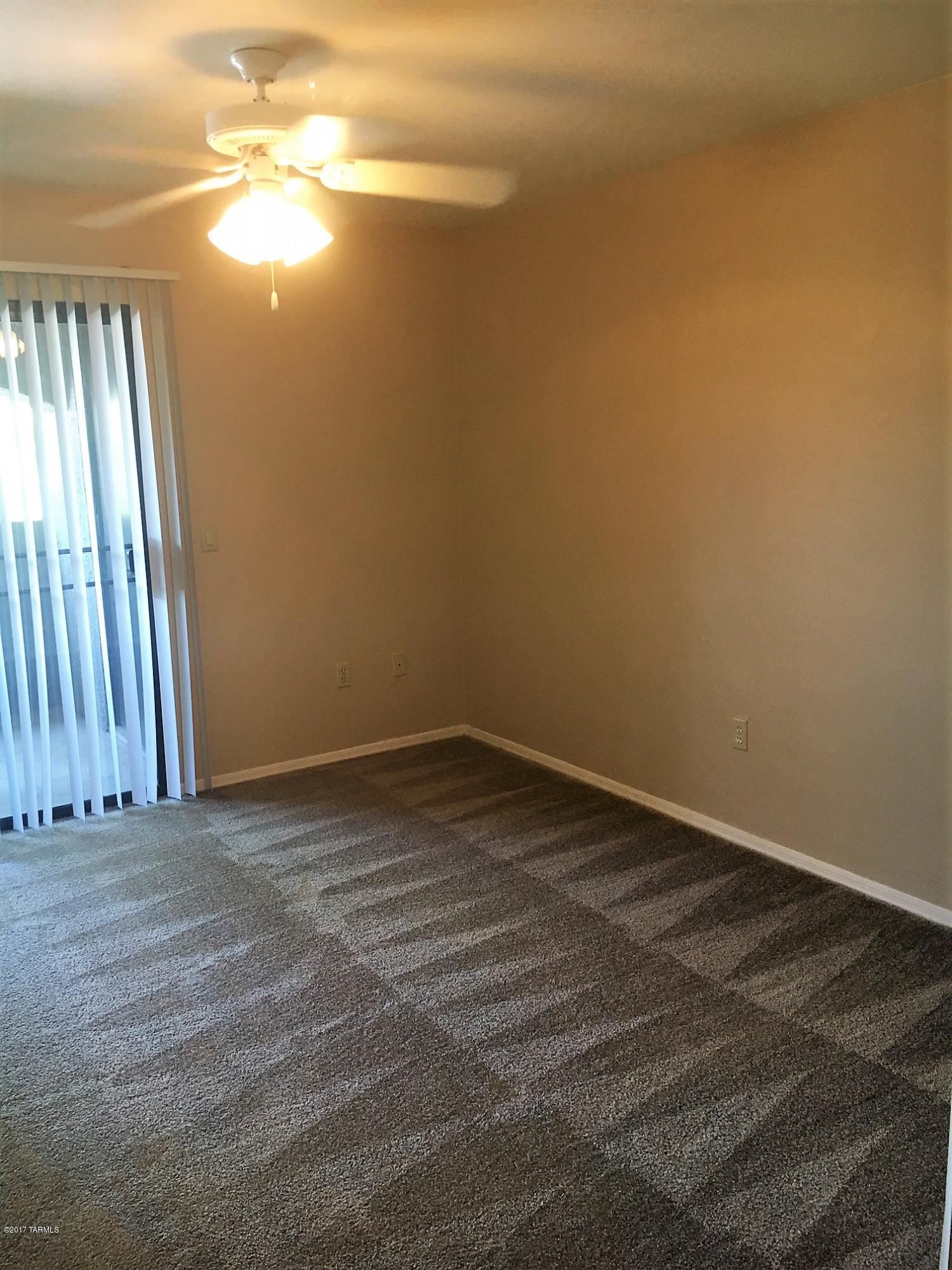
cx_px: 476
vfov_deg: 61.7
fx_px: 1063
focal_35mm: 29
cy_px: 635
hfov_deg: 48.2
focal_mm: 4.15
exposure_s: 1/30
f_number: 2.2
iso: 100
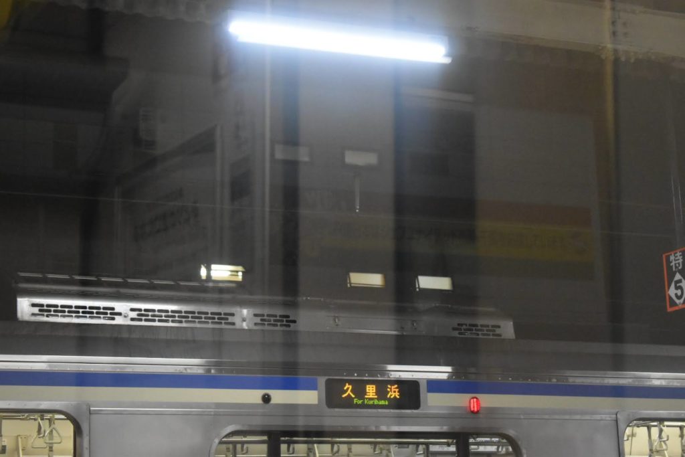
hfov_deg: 24.6
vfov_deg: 16.6
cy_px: 228
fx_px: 1570
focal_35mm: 82
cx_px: 342
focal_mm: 55
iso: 5000
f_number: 5.6
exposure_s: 1/125
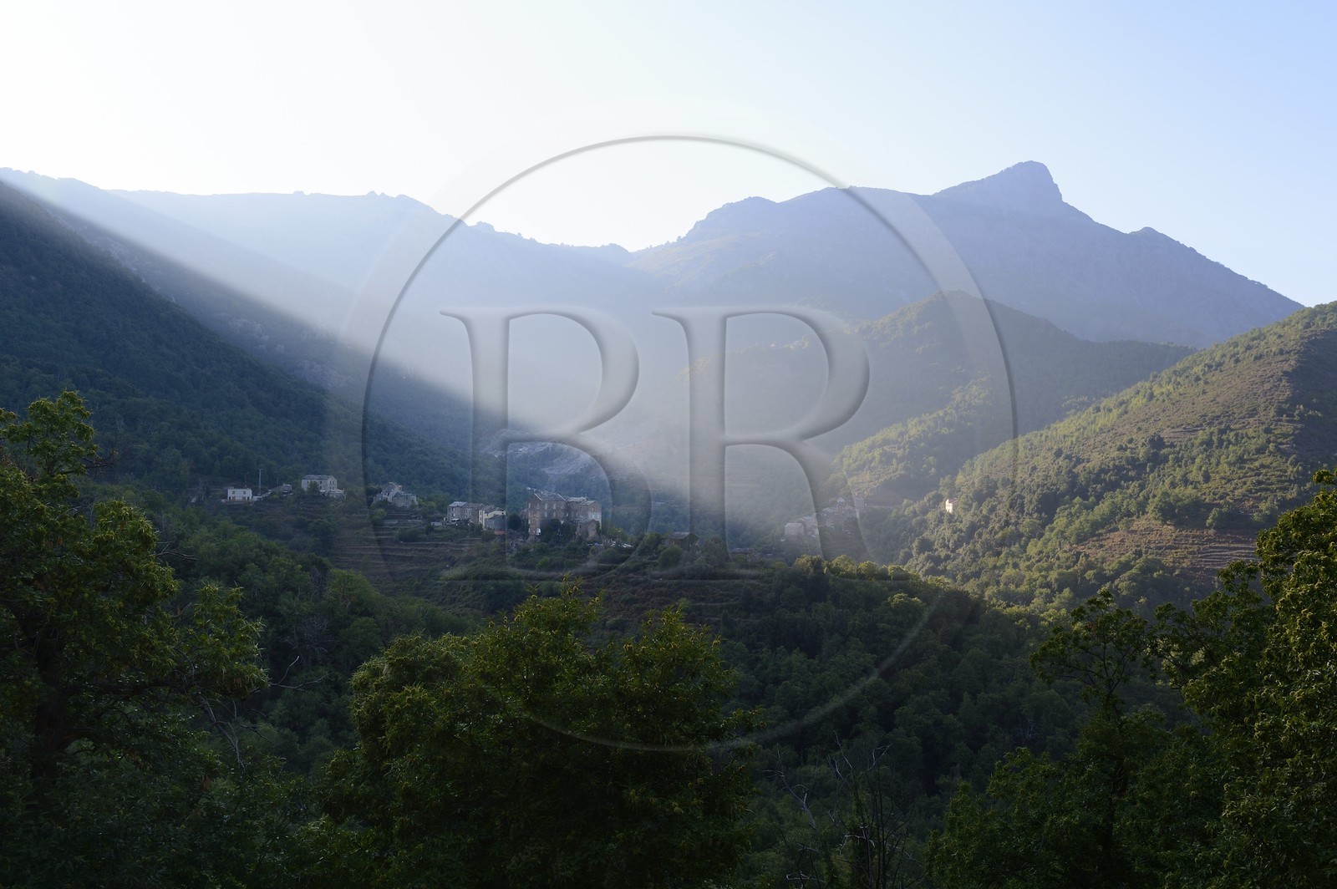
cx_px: 668
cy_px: 444
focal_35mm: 36
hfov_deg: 53.2
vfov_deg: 36.8
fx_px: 1336
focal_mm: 36
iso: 200
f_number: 9
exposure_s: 1/160
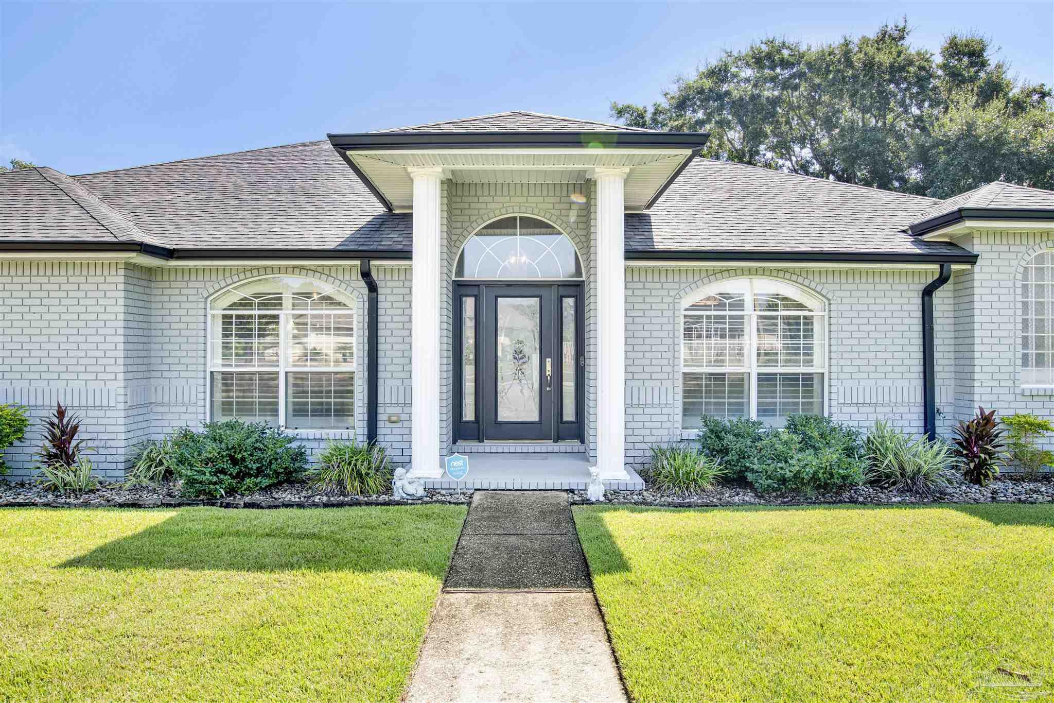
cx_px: 527
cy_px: 352
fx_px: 644
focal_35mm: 22
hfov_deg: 78.6
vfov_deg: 57.2
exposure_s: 1/125
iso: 200
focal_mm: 22
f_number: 11
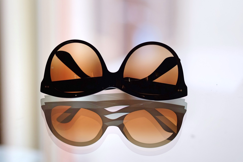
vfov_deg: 12.2
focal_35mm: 112
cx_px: 114
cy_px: 94
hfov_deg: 18.3
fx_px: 756
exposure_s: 1/75
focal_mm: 60
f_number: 2.4
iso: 200
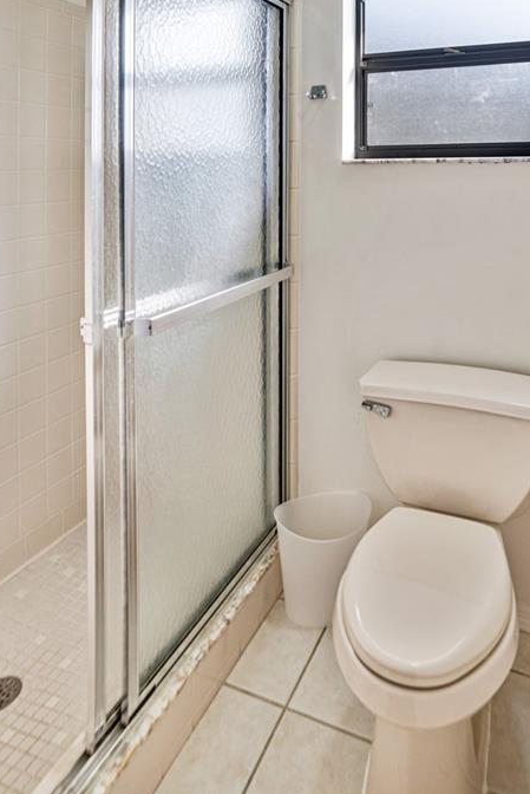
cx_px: 305
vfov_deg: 65.9
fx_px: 551
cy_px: 176
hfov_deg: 51.2
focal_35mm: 25
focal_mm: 14
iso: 160
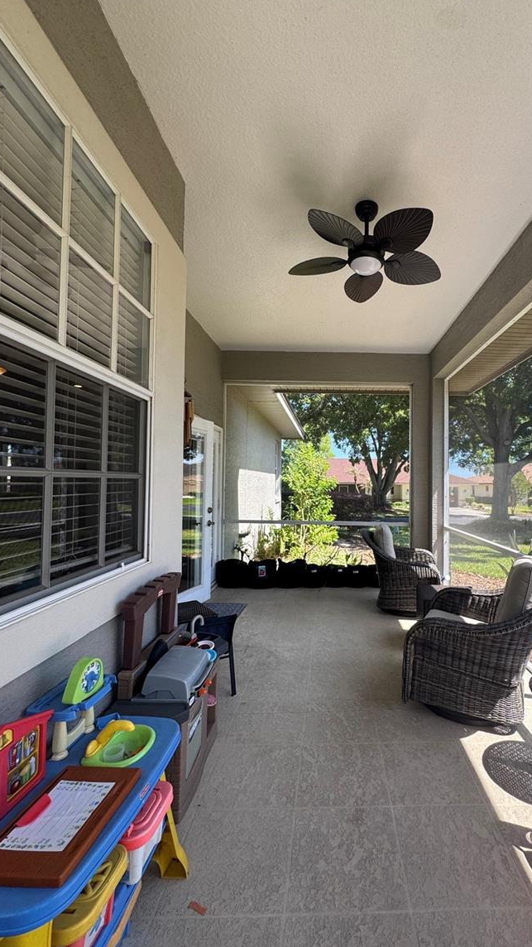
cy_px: 474
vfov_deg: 99.4
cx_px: 342
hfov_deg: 65.8
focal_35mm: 16
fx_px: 401
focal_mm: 2.22
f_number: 2.2
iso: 40
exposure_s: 1/209
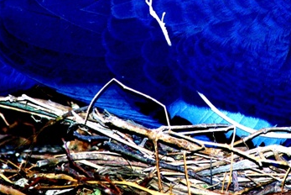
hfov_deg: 4.0
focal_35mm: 519
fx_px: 4199
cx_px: 224
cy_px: -26
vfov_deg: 2.7
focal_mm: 150
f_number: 4.5
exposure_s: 1/180
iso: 800
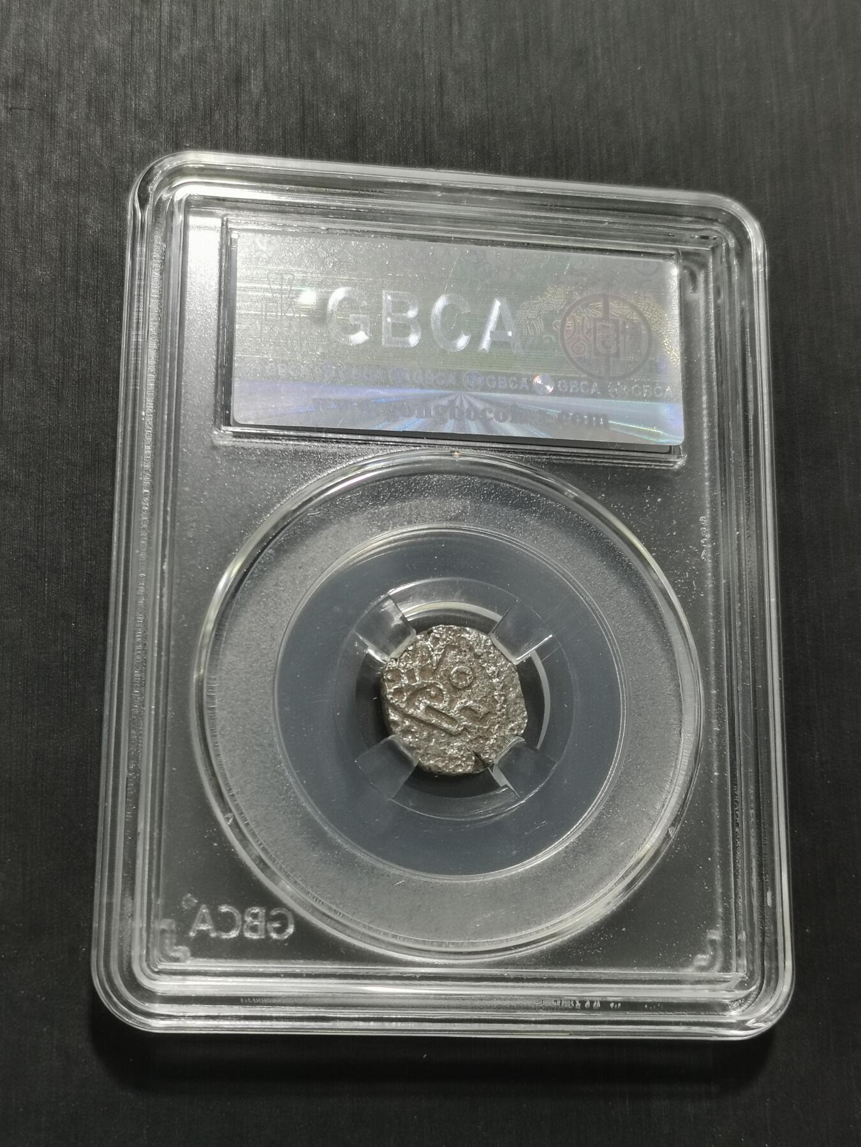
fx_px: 1857
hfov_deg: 26.1
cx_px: 430
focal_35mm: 56
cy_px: 574
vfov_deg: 34.3
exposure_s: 1/100
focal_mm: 5.58
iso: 80
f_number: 1.8
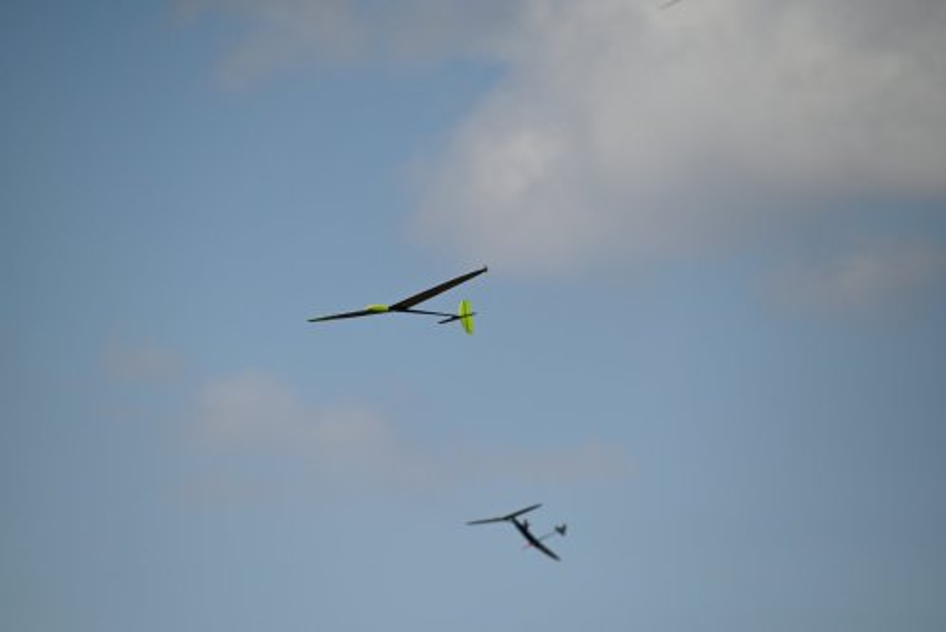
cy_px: 316
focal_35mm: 400
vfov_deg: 3.4
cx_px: 473
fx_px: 10517
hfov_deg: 5.2
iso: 640
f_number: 8
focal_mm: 400
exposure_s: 1/4000
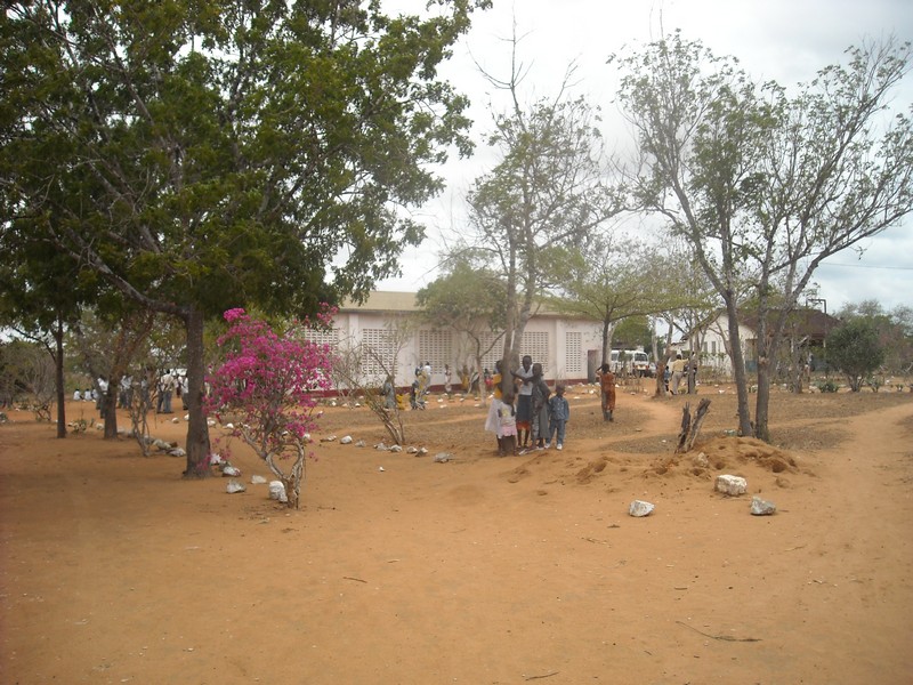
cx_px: 456
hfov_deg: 52.6
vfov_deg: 40.7
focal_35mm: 35
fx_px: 923
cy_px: 342
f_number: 5.6
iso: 64
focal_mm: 5.7
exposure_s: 1/135
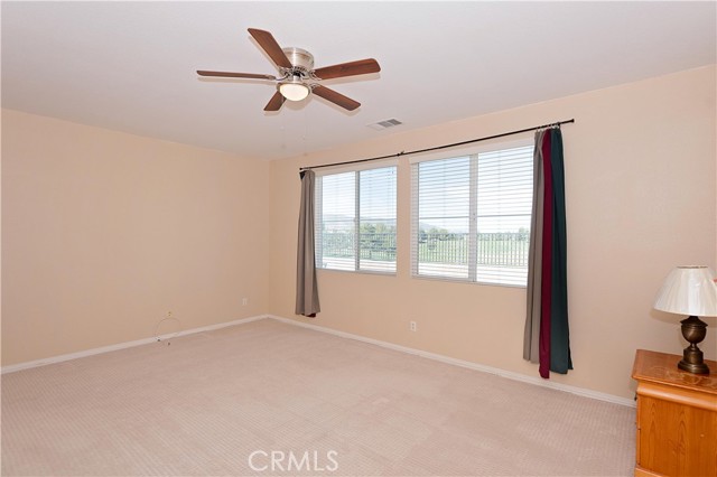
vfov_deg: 70.4
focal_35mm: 17
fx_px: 338
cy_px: 238
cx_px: 358
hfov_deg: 93.3
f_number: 6.3
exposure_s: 1/250
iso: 200
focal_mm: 11.5
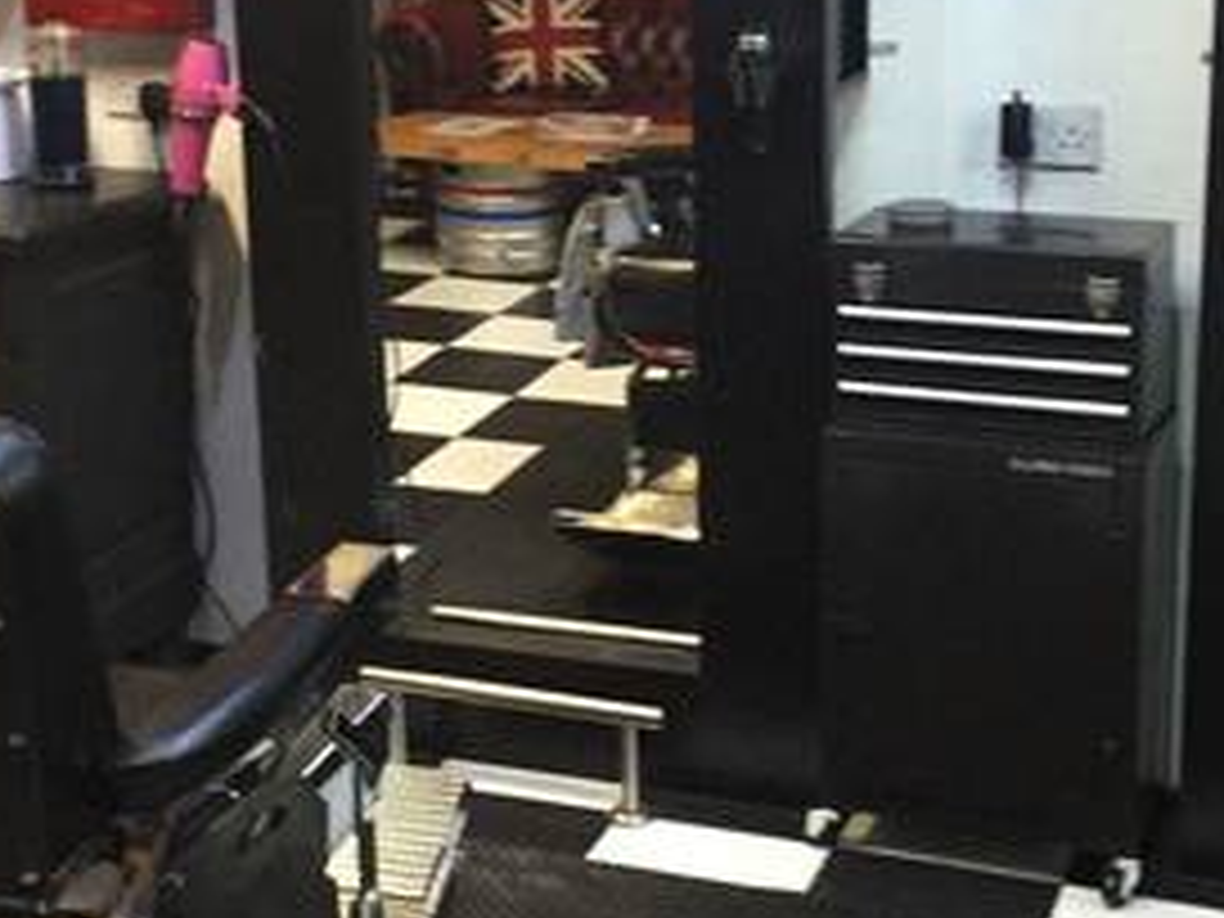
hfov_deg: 30.3
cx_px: 590
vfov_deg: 22.8
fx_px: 2263
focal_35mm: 64
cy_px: 279
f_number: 2.2
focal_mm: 4.15
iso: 250
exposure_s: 1/33
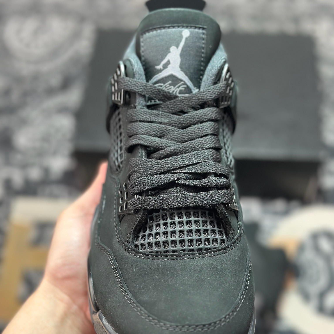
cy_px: 195
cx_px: 167
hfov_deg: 30.0
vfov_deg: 30.0
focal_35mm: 57
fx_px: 622
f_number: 1.78
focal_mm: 6.86
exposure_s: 1/141
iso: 80
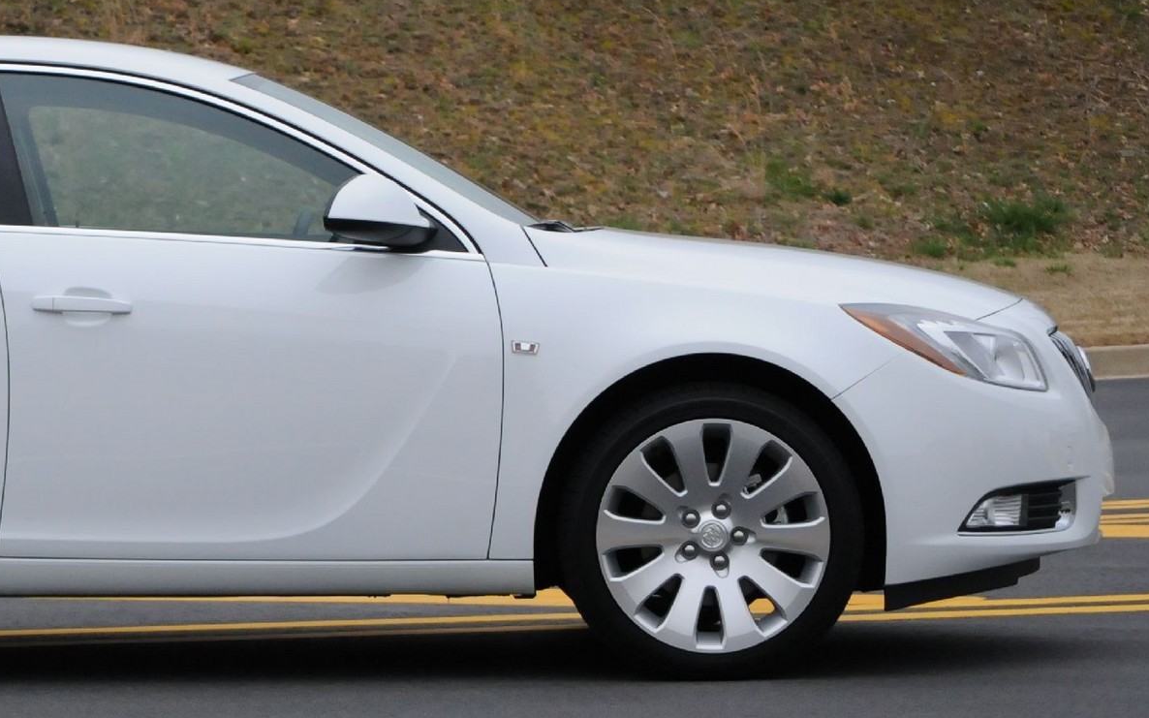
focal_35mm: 177
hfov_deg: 11.7
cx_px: 54
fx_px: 5544
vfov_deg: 7.4
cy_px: 345
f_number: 5.6
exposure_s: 1/2000
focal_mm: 55
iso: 1000
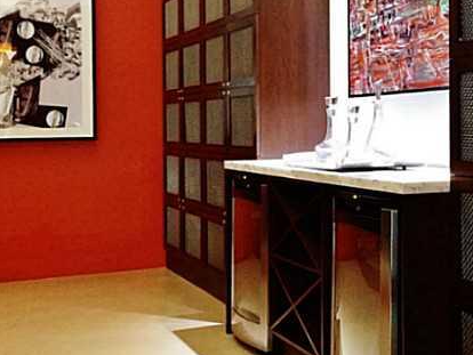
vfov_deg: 26.0
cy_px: 118
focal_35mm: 56
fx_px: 766
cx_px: 363
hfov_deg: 33.5
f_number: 2.2
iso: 250
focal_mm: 4.15
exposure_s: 1/30
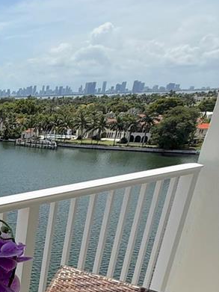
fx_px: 363
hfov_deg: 25.0
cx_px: -115
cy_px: 243
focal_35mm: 43
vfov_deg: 41.5
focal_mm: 2.22
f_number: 2.2
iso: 50
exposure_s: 1/2717
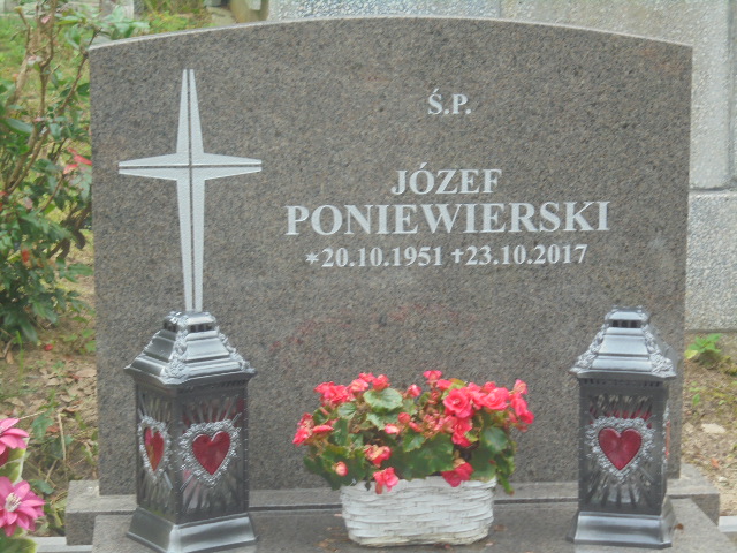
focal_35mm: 94
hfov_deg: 20.9
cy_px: 276
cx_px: 368
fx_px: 2001
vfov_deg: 15.7
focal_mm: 16.9
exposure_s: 1/40
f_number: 4.7
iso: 100
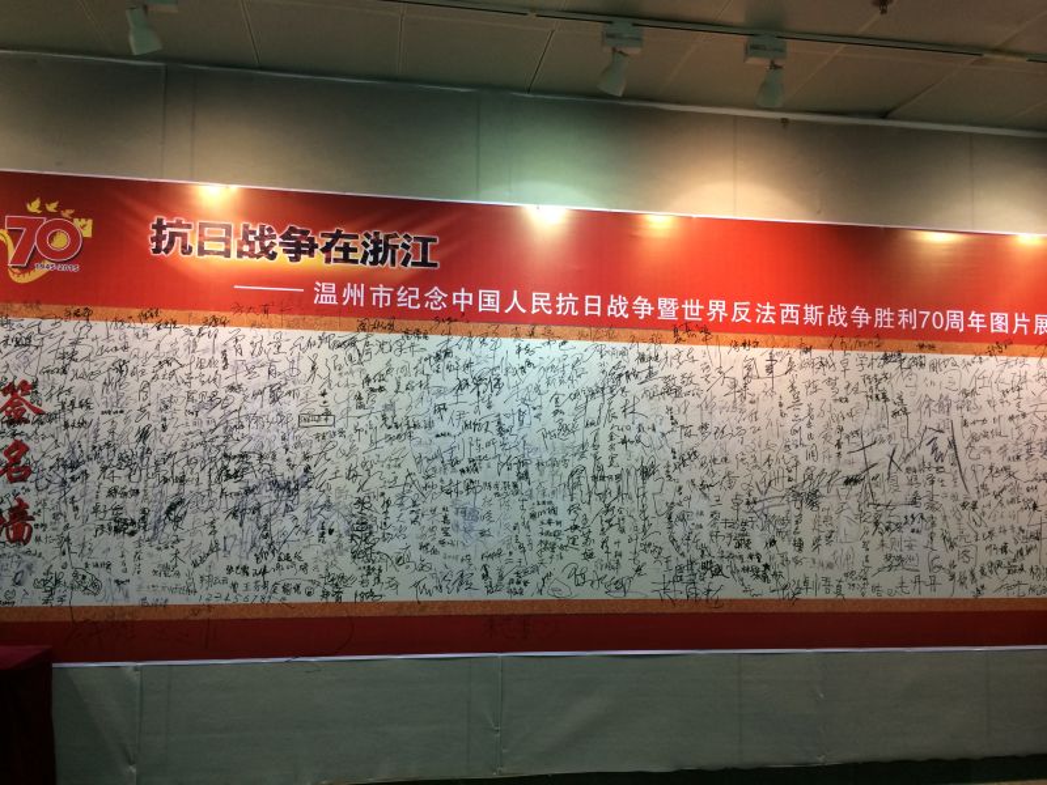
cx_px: 524
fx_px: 907
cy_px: 392
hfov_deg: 60.0
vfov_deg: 46.8
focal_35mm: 30
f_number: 2.2
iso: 80
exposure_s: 1/33
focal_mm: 4.12
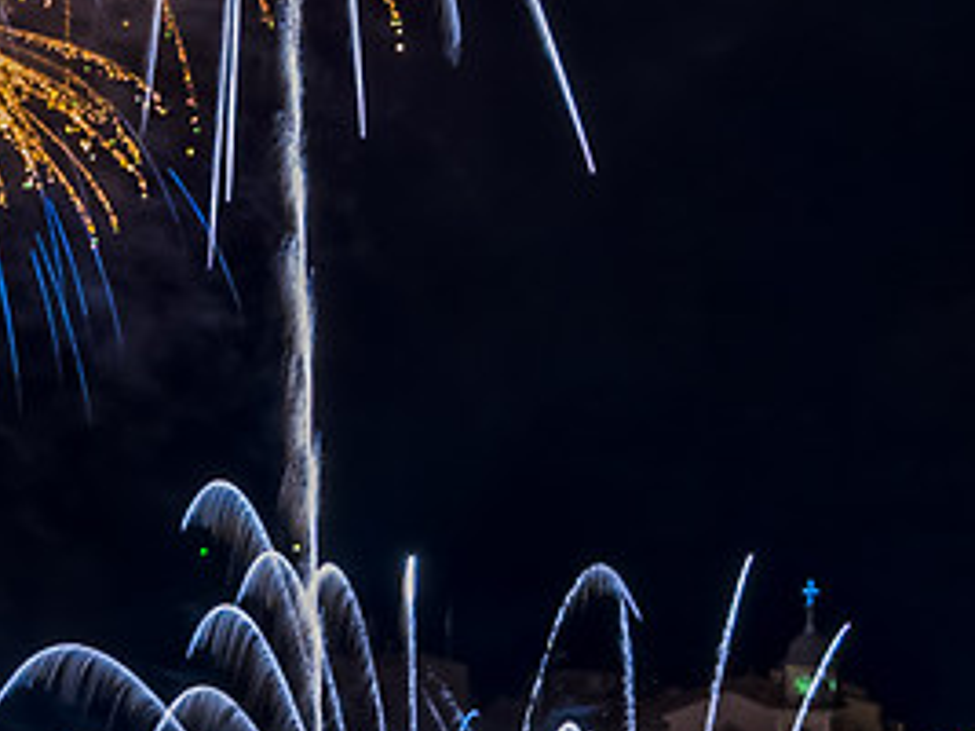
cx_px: 278
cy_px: 51
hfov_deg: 2.8
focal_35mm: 712
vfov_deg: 2.1
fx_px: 20054
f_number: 11
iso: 200
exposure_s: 2.5
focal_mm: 55
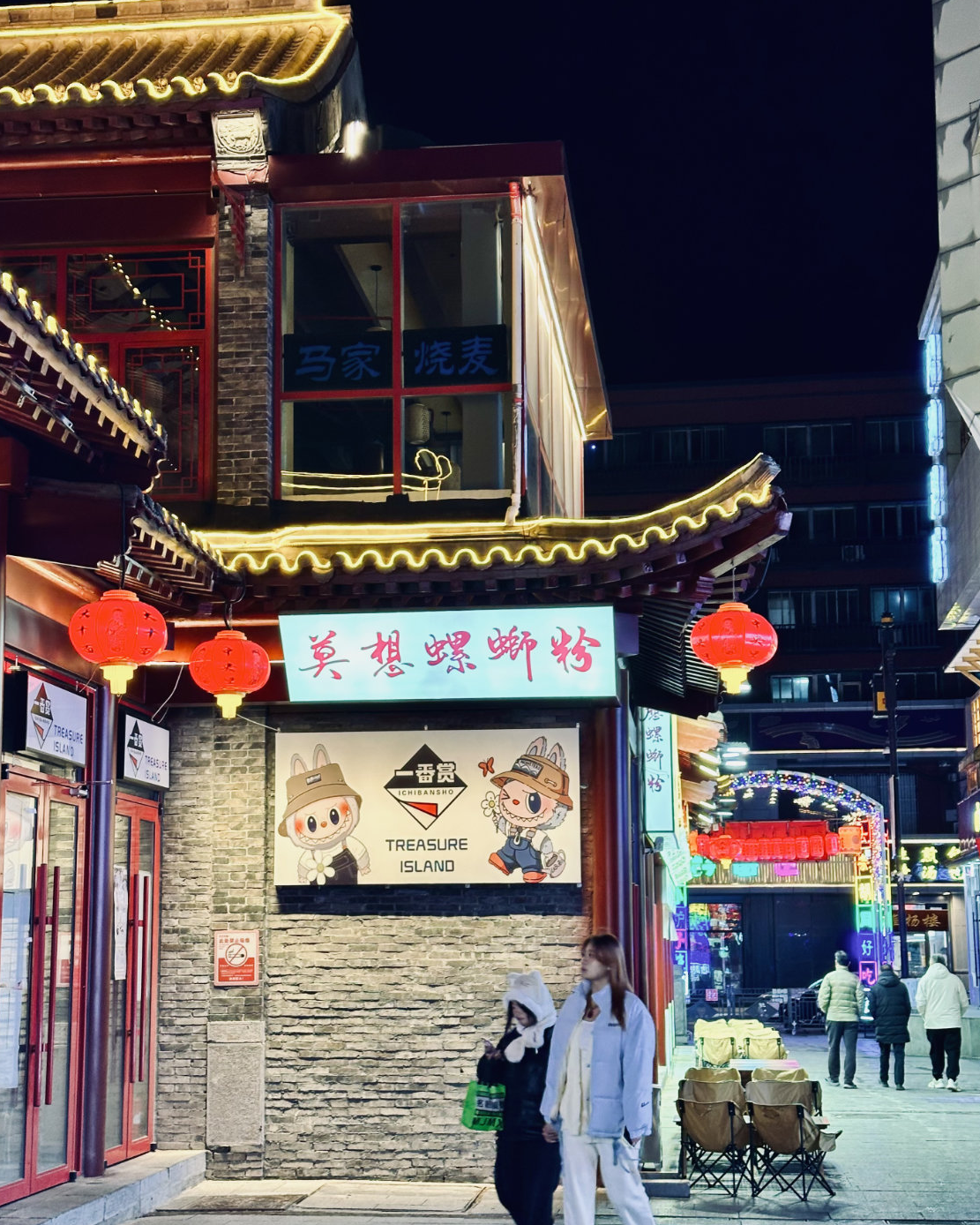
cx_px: 457
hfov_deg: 28.1
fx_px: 1957
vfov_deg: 34.7
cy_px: 668
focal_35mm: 54
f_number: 1.8
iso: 125
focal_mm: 6.9
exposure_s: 1/50
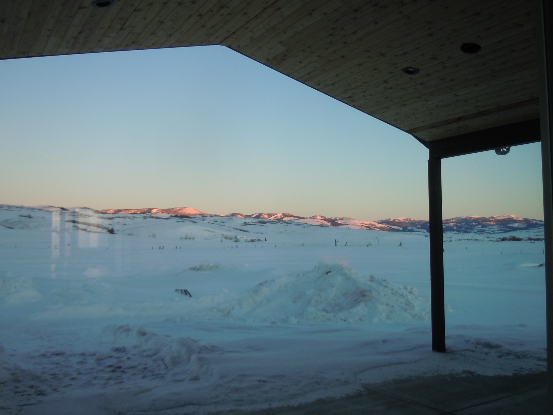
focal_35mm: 32
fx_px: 511
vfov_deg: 44.1
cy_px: 220
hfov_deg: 56.8
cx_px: 273
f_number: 3.5
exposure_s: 1/100
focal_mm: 5.4
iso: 100
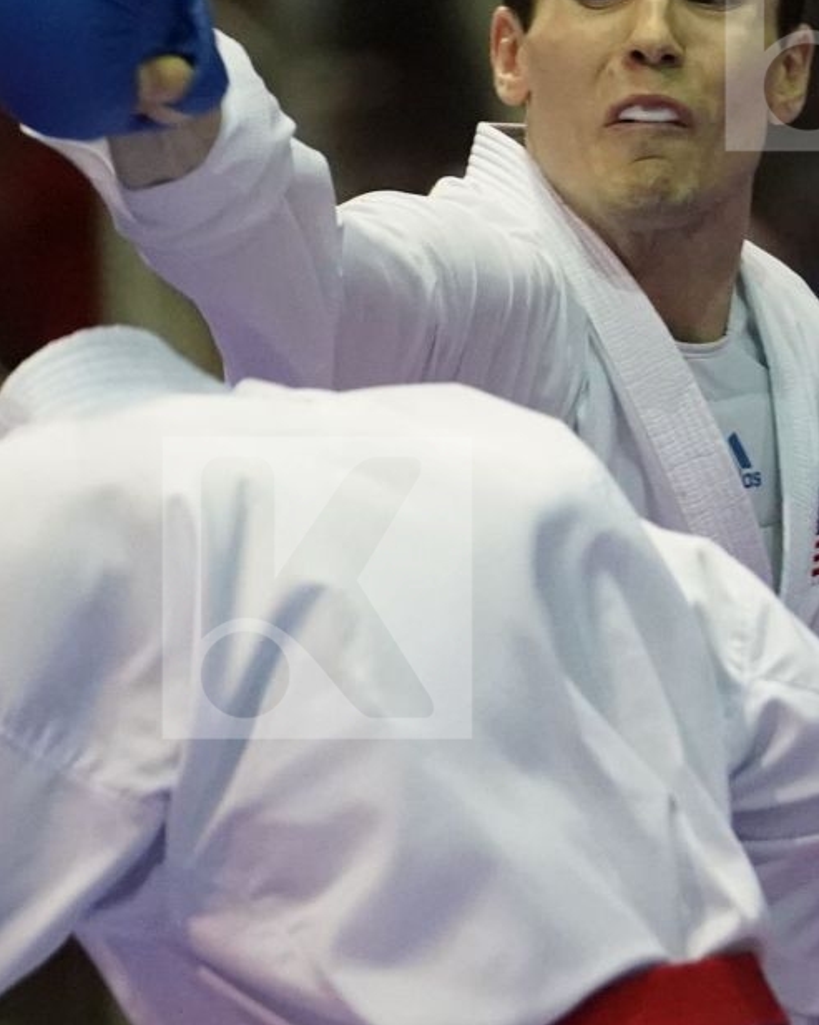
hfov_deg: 2.0
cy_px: 588
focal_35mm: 756
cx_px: 880
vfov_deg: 2.6
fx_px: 22923
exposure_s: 1/800
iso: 6400
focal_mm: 184
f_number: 2.8
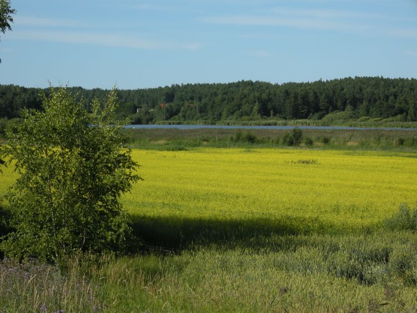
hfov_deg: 16.0
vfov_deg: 12.1
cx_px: 208
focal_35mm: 123
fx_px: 1482
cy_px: 156
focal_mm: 26.3
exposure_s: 1/262
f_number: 6.5
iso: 64
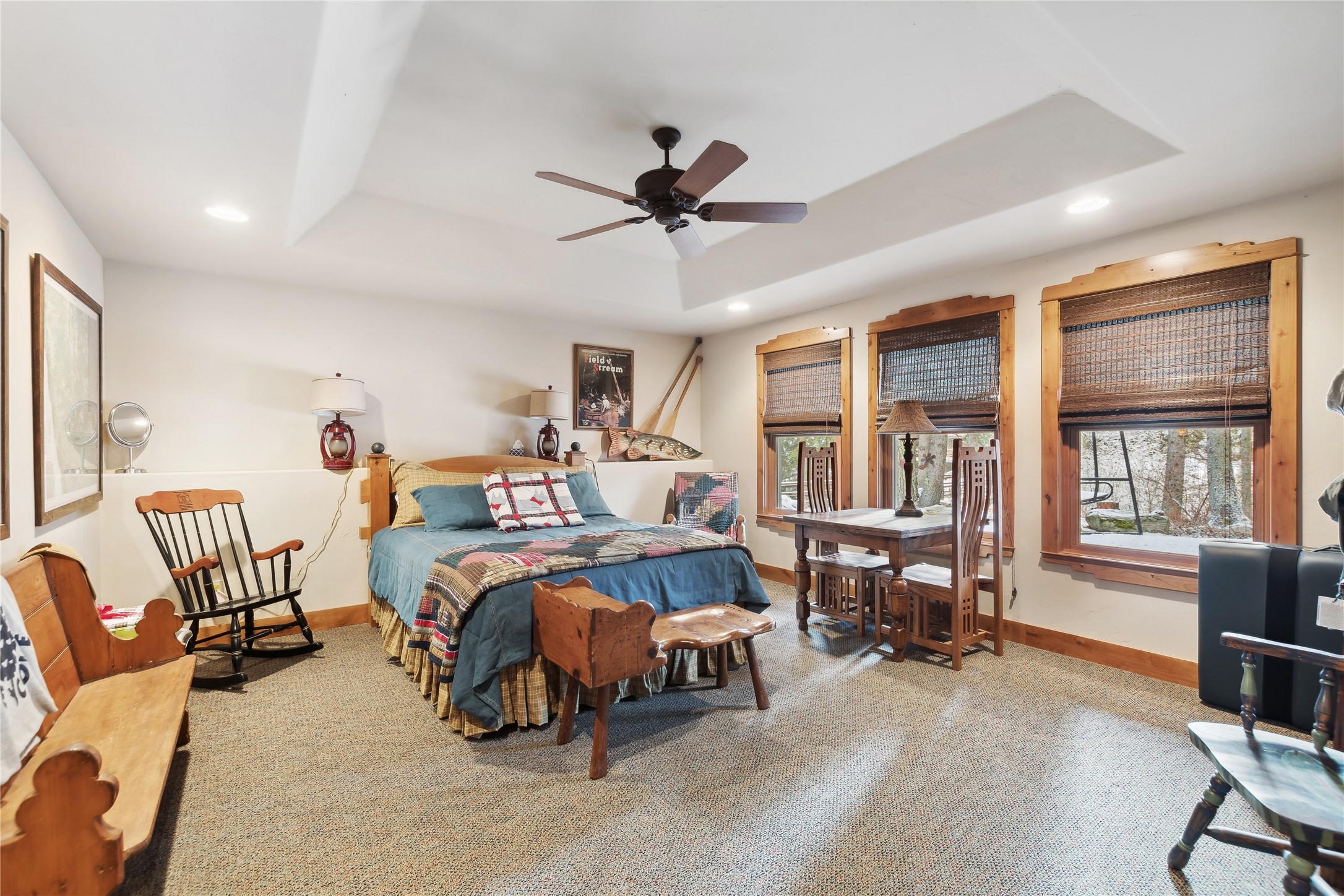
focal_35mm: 15
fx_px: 560
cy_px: 448
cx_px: 672
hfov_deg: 100.4
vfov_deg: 77.3
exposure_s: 1
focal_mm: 10
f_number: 6.3
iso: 100
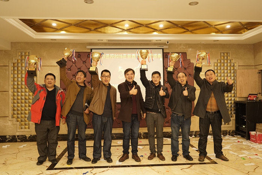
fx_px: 211
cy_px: 88
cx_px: 131
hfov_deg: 63.6
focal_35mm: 29
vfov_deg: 45.0
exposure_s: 1/40
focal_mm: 29
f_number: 4
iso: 1600
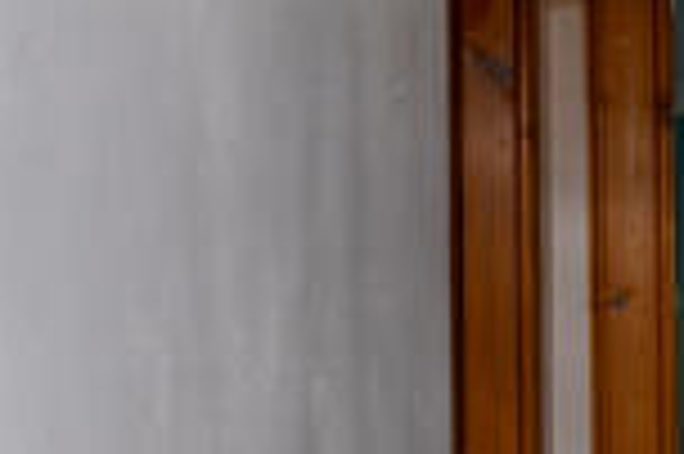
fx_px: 1917
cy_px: 524
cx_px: 2250
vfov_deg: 13.2
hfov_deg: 10.3
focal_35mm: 101
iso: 200
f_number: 6.4
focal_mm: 10
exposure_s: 1/40
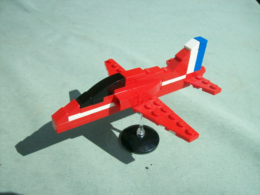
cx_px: 130
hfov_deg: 51.4
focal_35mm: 36
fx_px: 270
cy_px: 98
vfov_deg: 39.7
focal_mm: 6
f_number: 4.8
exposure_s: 1/1401
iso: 80
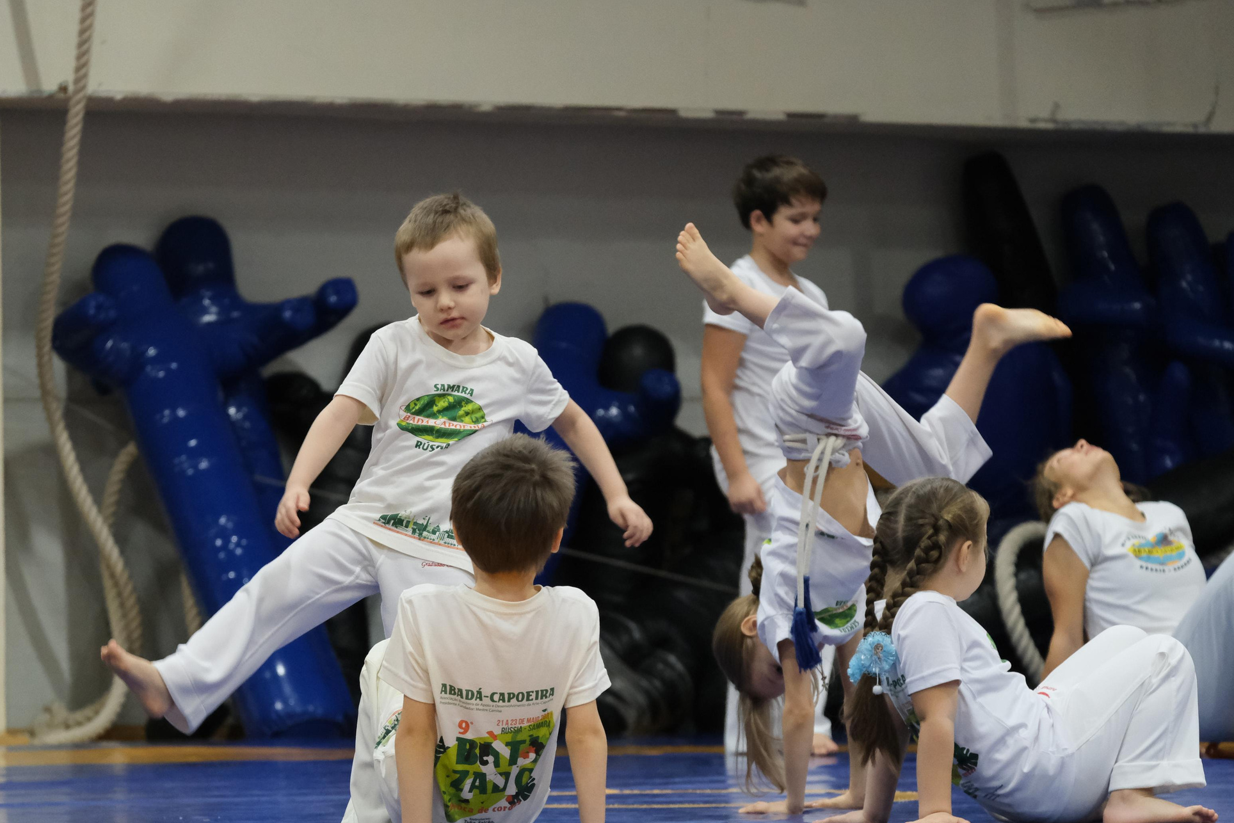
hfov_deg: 8.9
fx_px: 7919
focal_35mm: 231
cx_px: 518
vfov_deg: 5.9
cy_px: 546
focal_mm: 115.9
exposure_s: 1/320
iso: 5000
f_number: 4.2
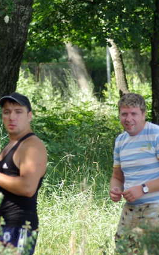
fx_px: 2121
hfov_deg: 4.3
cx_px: 49
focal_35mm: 306
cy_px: 128
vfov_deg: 6.9
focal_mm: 133
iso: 400
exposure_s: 1/250
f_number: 5.6
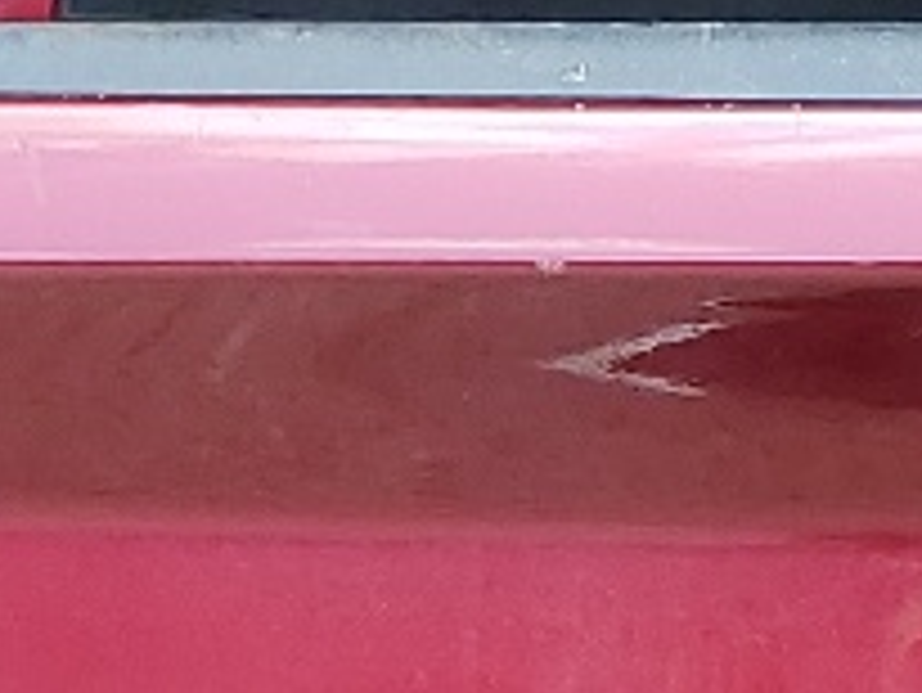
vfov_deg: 7.0
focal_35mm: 203
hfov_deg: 9.5
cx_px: 1255
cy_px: 1458
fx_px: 5410
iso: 50
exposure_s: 1/667
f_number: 1.5
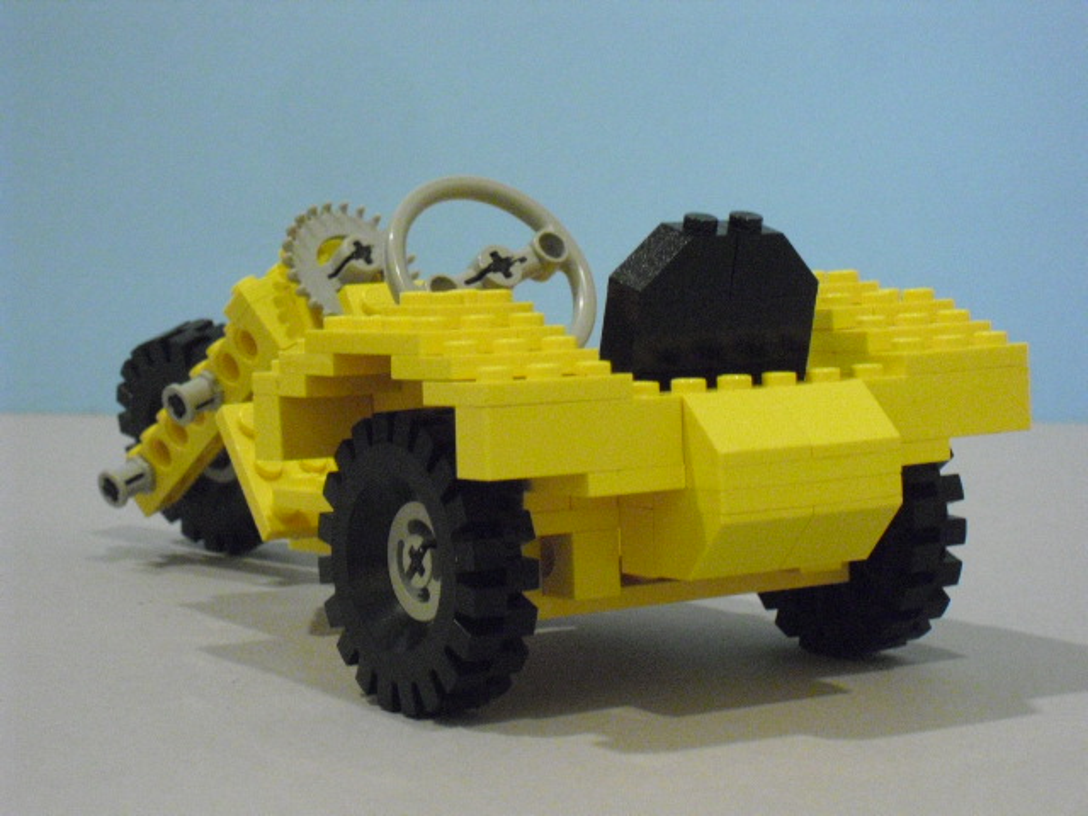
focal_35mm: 107
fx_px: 3363
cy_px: 408
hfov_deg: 18.4
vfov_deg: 13.8
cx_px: 544
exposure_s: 1/15
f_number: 5.6
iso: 800
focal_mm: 18.9
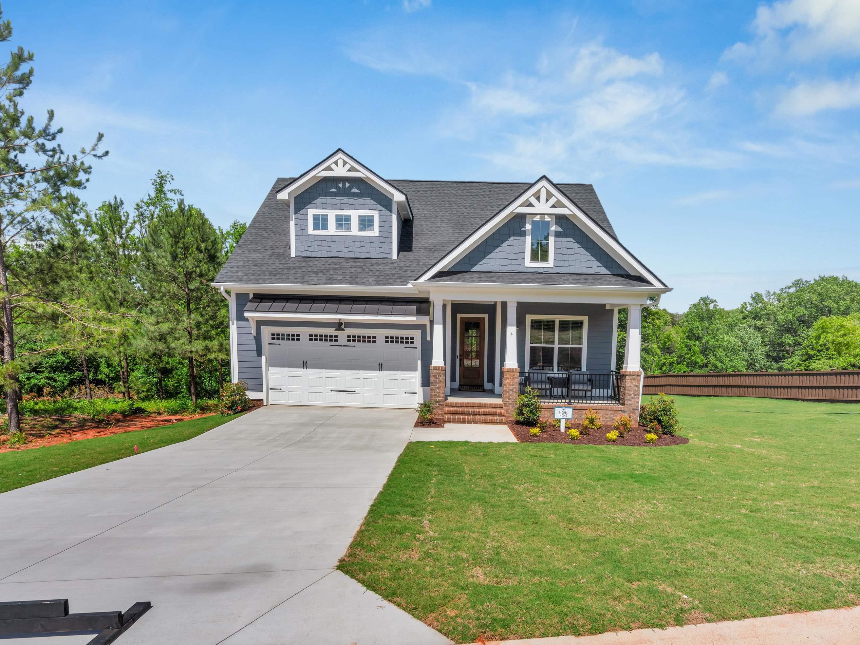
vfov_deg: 71.6
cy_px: 315
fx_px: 447
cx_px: 439
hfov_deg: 87.7
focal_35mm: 18
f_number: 9
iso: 160
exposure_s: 1/640
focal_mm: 16
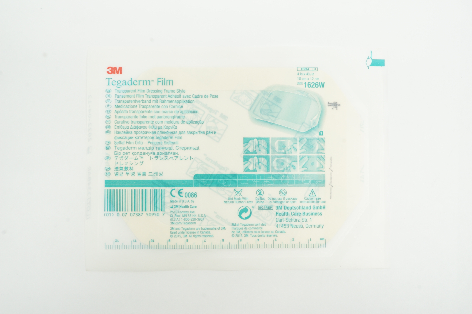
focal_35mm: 33
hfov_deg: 57.3
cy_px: 157
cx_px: 236
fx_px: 432
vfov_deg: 39.9
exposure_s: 1/5
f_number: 16
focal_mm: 22
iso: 400
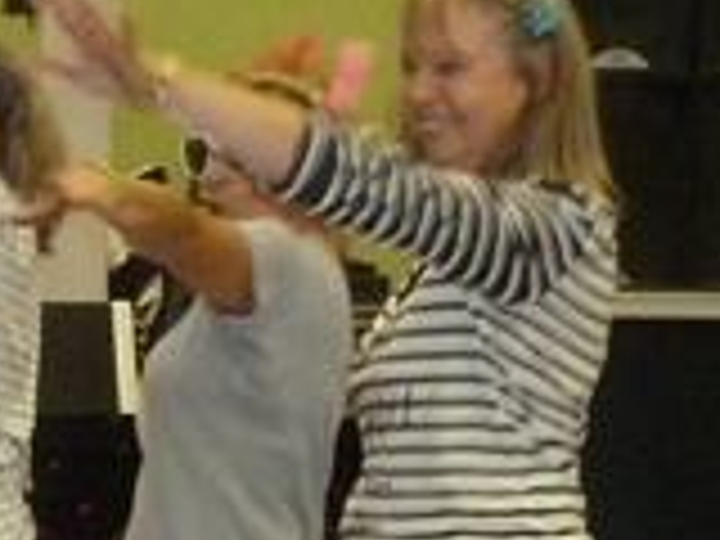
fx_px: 4326
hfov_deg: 9.2
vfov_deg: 7.1
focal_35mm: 208
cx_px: -468
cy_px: 612
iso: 640
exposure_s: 1/30
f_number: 3.8
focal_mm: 8.5
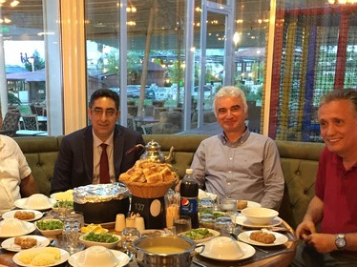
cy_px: 187
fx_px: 536
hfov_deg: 36.3
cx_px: 108
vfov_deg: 27.8
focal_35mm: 52
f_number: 2.2
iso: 160
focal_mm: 4.15
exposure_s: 1/8
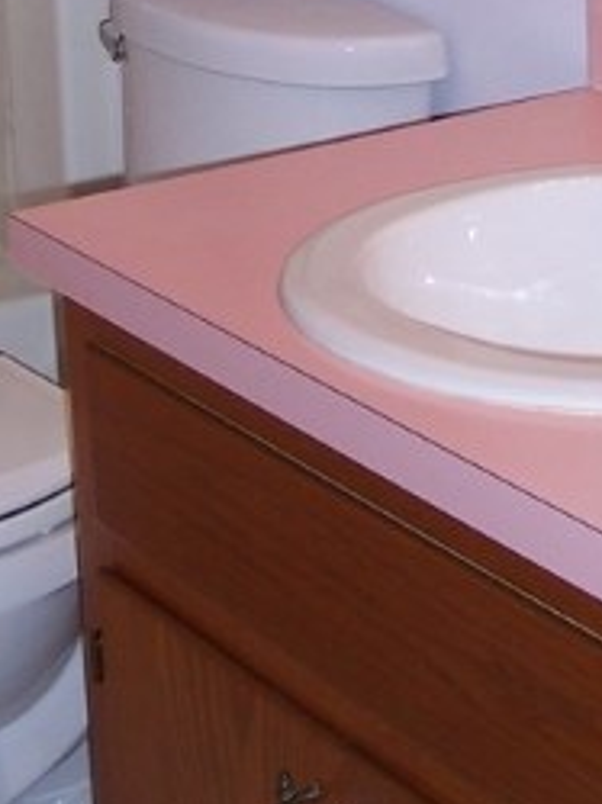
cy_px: -103
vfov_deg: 15.9
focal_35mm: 120
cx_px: 203
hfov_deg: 12.3
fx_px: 2787
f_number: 2.8
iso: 100
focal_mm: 8
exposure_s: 1/60
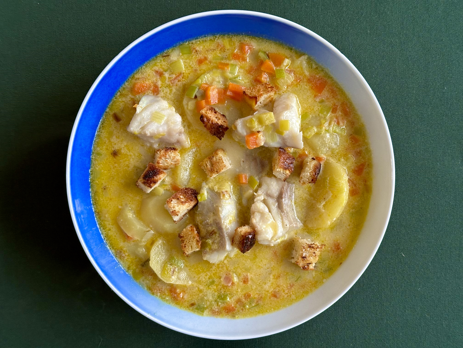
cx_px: 232
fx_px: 642
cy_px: 174
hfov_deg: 39.7
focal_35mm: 48
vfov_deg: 30.3
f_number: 1.78
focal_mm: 6.86
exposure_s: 1/33
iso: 200
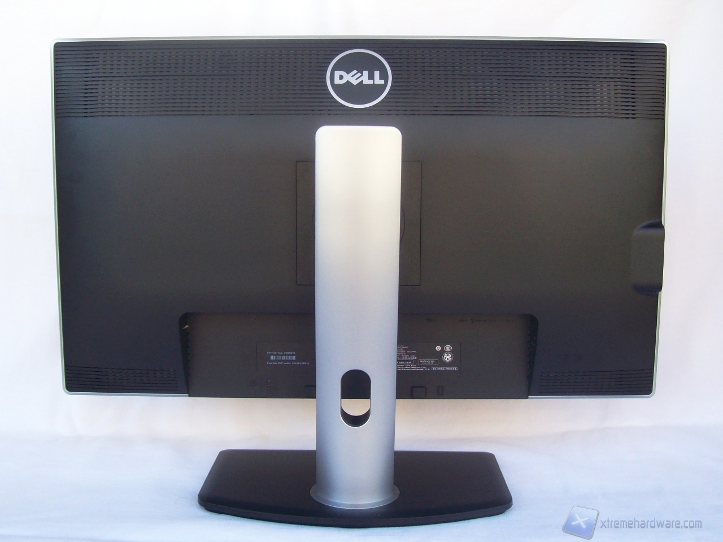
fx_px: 752
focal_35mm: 36
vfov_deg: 39.6
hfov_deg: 51.4
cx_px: 362
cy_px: 271
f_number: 2.7
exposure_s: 1/153
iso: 80
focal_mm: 6
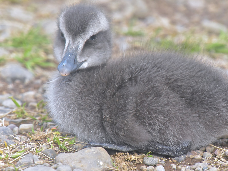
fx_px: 5124
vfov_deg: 1.9
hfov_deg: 2.5
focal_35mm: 778
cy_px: 75
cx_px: 140
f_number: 16
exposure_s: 1/640
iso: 7200
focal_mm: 600
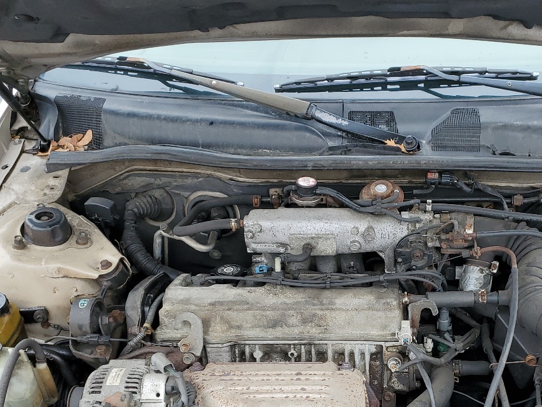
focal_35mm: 48
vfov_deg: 29.6
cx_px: 386
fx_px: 751
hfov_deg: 38.9
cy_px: 321
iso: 50
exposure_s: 1/345
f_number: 1.5
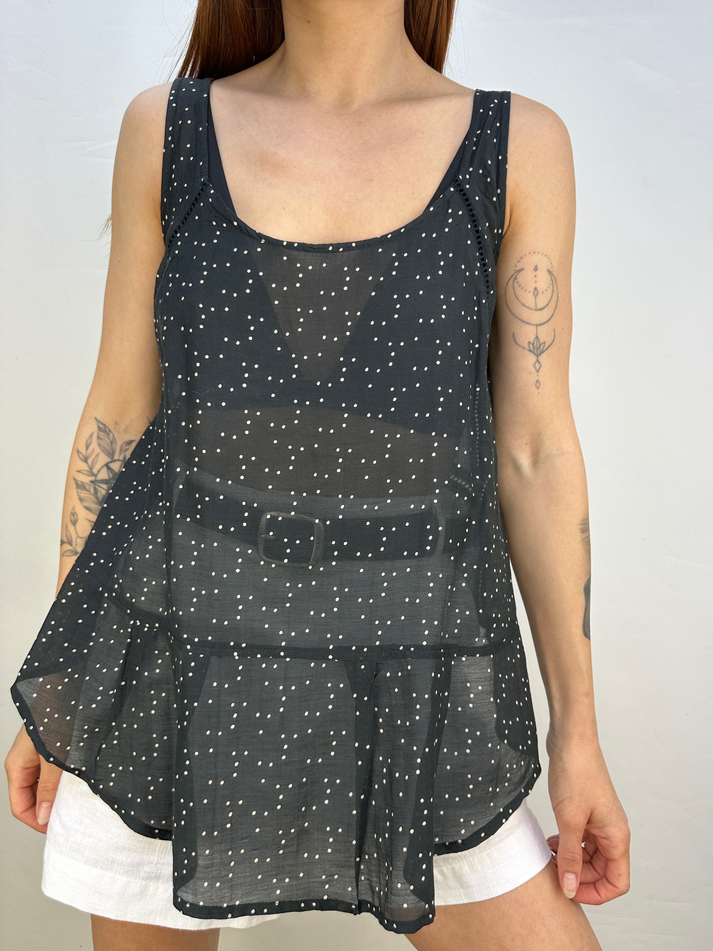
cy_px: 476
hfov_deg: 56.8
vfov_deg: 71.6
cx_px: 356
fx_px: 659
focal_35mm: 24
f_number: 1.78
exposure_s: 1/486
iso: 80
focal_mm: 6.86
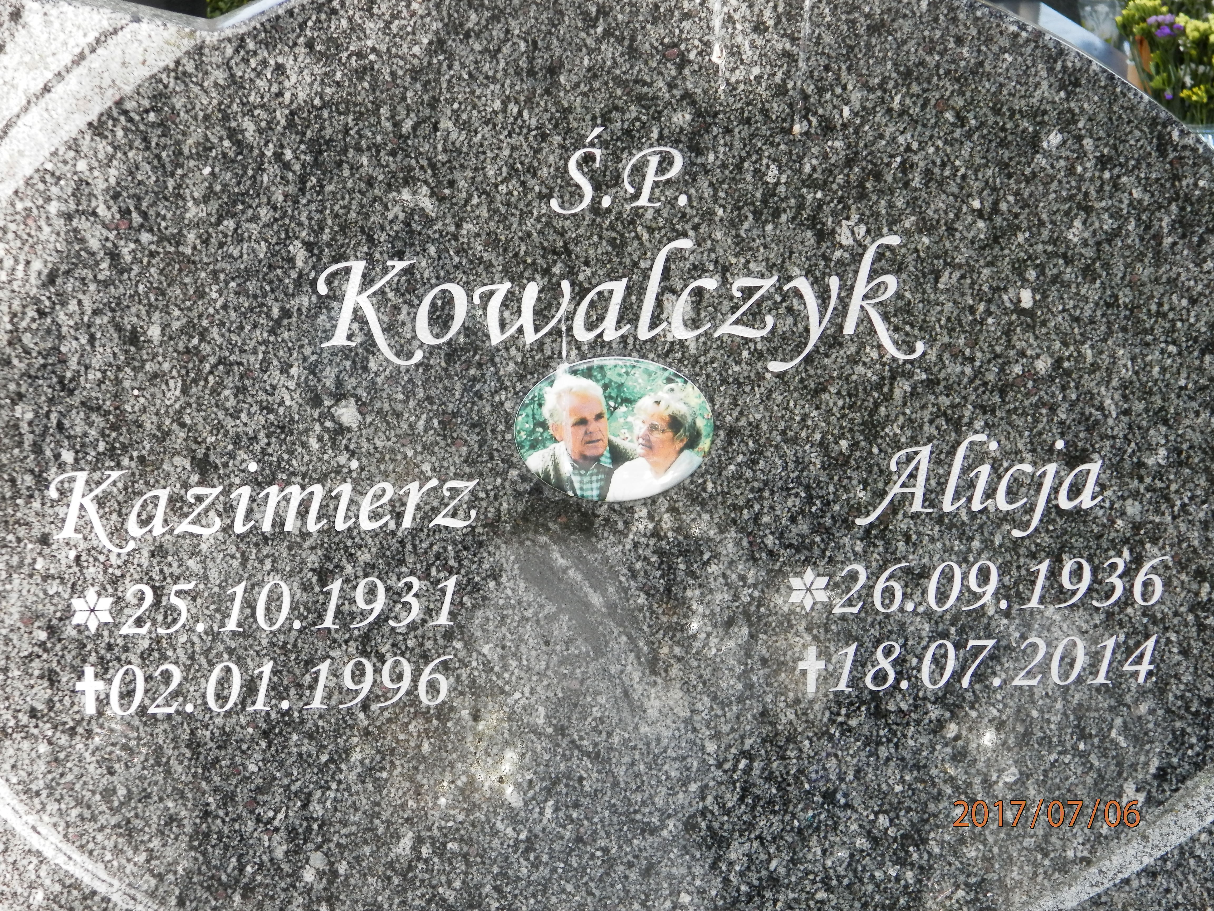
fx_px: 3717
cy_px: 456
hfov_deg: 18.5
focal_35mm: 106
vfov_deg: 14.0
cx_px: 607
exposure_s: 1/160
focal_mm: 19
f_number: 4.5
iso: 125
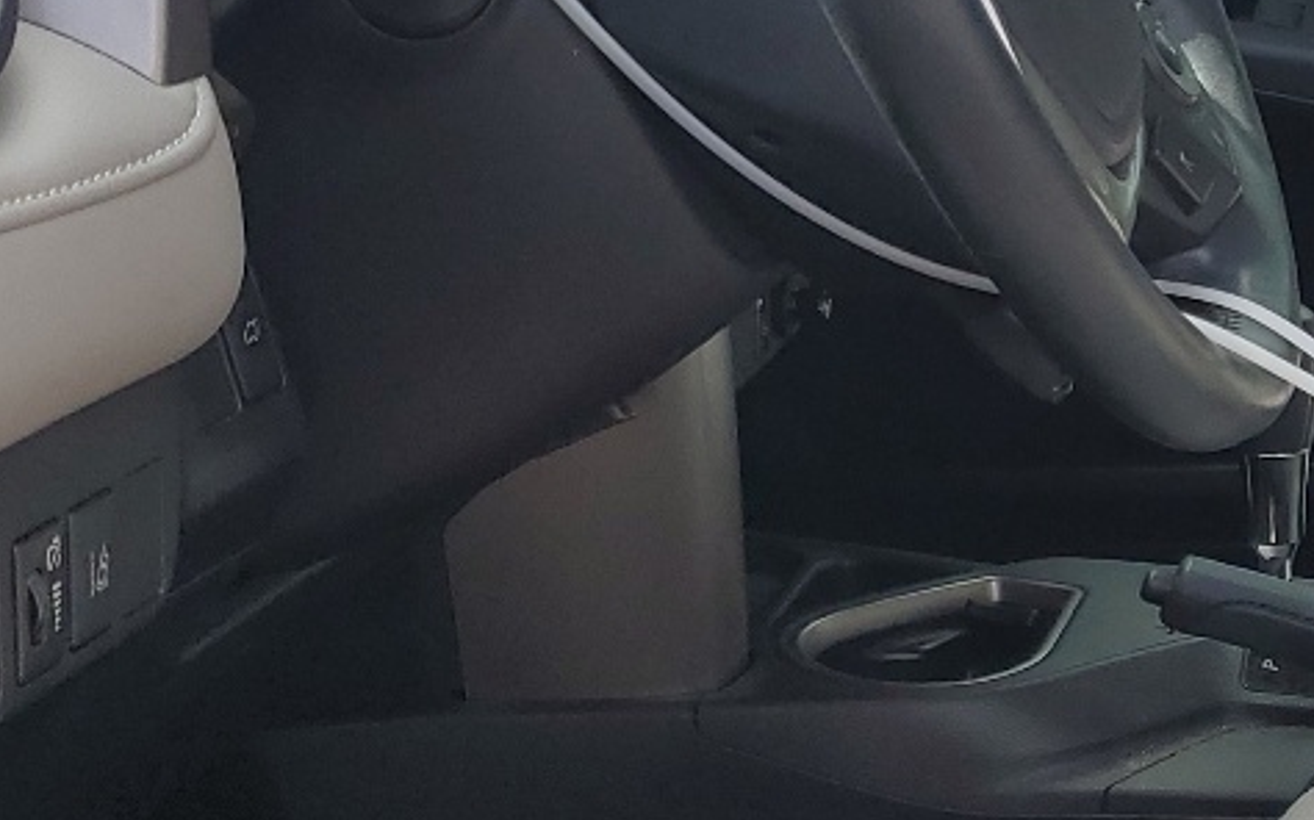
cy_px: 560
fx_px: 3330
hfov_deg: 20.8
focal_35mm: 93
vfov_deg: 14.0
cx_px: 1580
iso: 50
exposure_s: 1/1000
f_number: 1.5
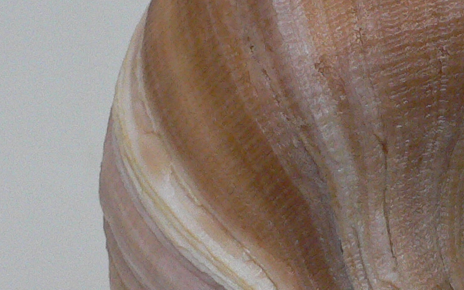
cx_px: 439
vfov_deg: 12.8
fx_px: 1290
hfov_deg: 19.9
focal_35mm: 102
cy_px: 111
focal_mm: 4.6
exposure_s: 1/60
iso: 200
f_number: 2.8
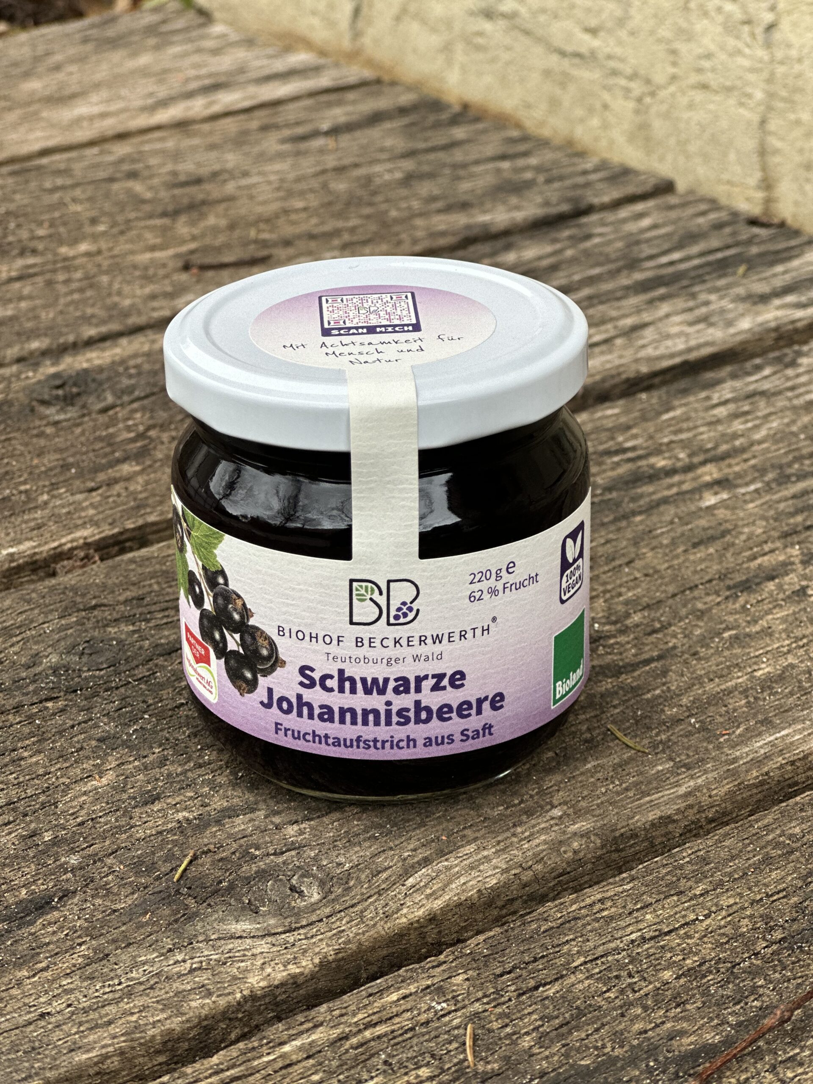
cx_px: 406
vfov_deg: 25.3
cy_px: 542
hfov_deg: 19.1
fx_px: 2411
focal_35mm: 77
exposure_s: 1/121
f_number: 2.8
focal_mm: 9
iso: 80
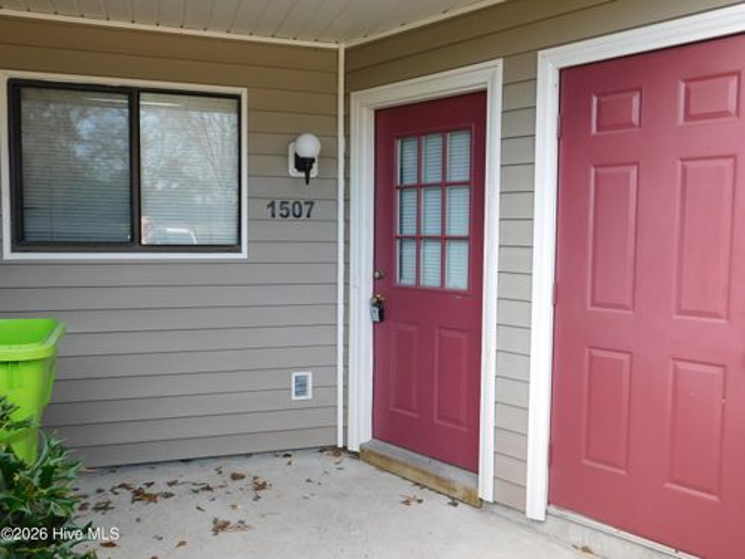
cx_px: 372
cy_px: 280
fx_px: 646
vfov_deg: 46.8
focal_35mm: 30
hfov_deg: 60.0
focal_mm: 5.3
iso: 125
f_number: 3.2
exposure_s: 1/160
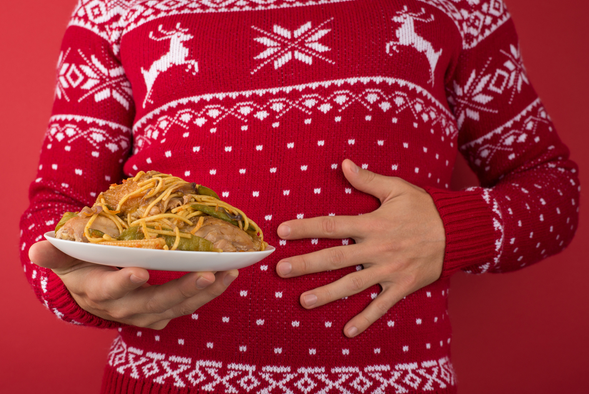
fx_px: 868
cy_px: 189
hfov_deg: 37.5
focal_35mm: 53
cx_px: 277
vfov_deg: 25.6
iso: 100
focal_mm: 50
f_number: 8
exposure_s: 1/125
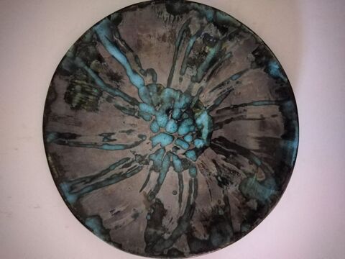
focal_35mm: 26
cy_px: 130
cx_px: 172
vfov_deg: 53.1
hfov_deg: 67.3
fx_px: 259
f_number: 1.8
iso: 6234
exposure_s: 1/14.6
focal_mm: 3.6
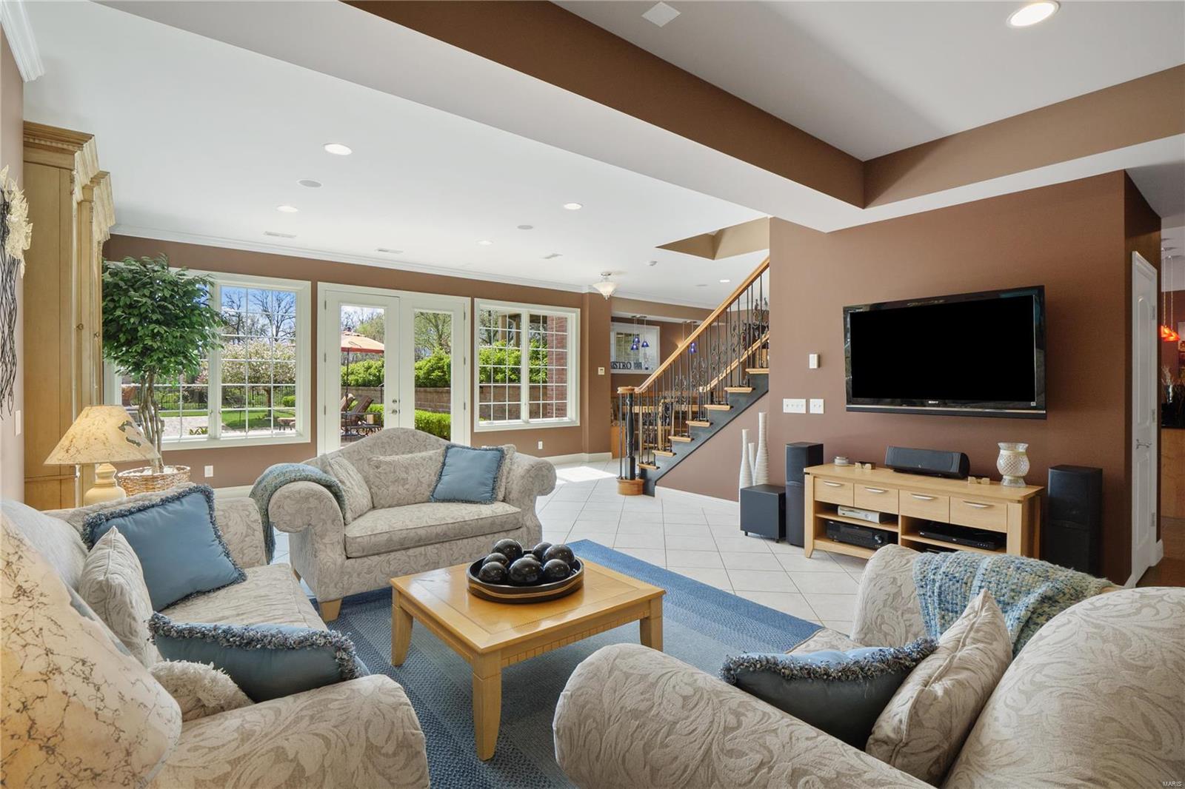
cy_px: 394
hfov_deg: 96.7
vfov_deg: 73.7
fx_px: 527
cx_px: 592
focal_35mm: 16
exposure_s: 1/20
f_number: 7.1
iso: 400
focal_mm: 8
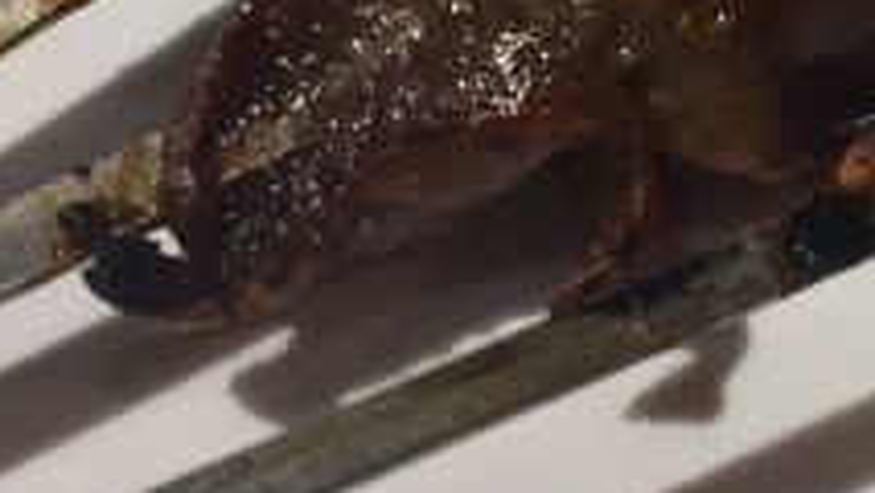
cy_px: -347
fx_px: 2414
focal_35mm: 104
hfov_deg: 19.0
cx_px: 1134
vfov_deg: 11.0
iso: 50
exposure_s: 1/33
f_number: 2.2
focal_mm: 4.15
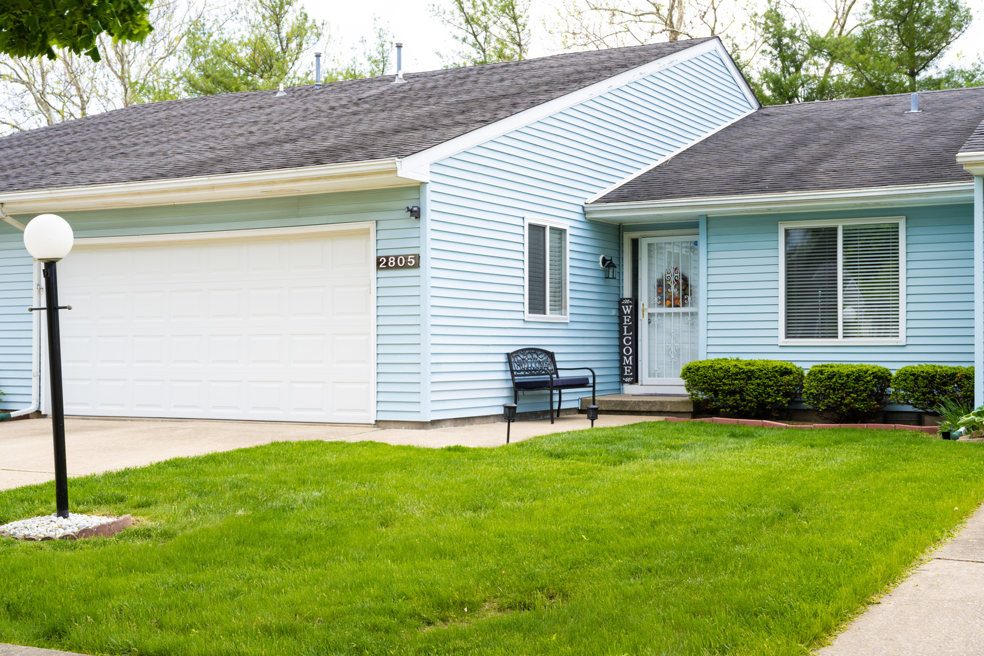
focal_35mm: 47
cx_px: 492
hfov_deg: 41.9
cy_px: 328
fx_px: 1285
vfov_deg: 28.6
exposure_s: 1/60
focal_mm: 47
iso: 100
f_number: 8
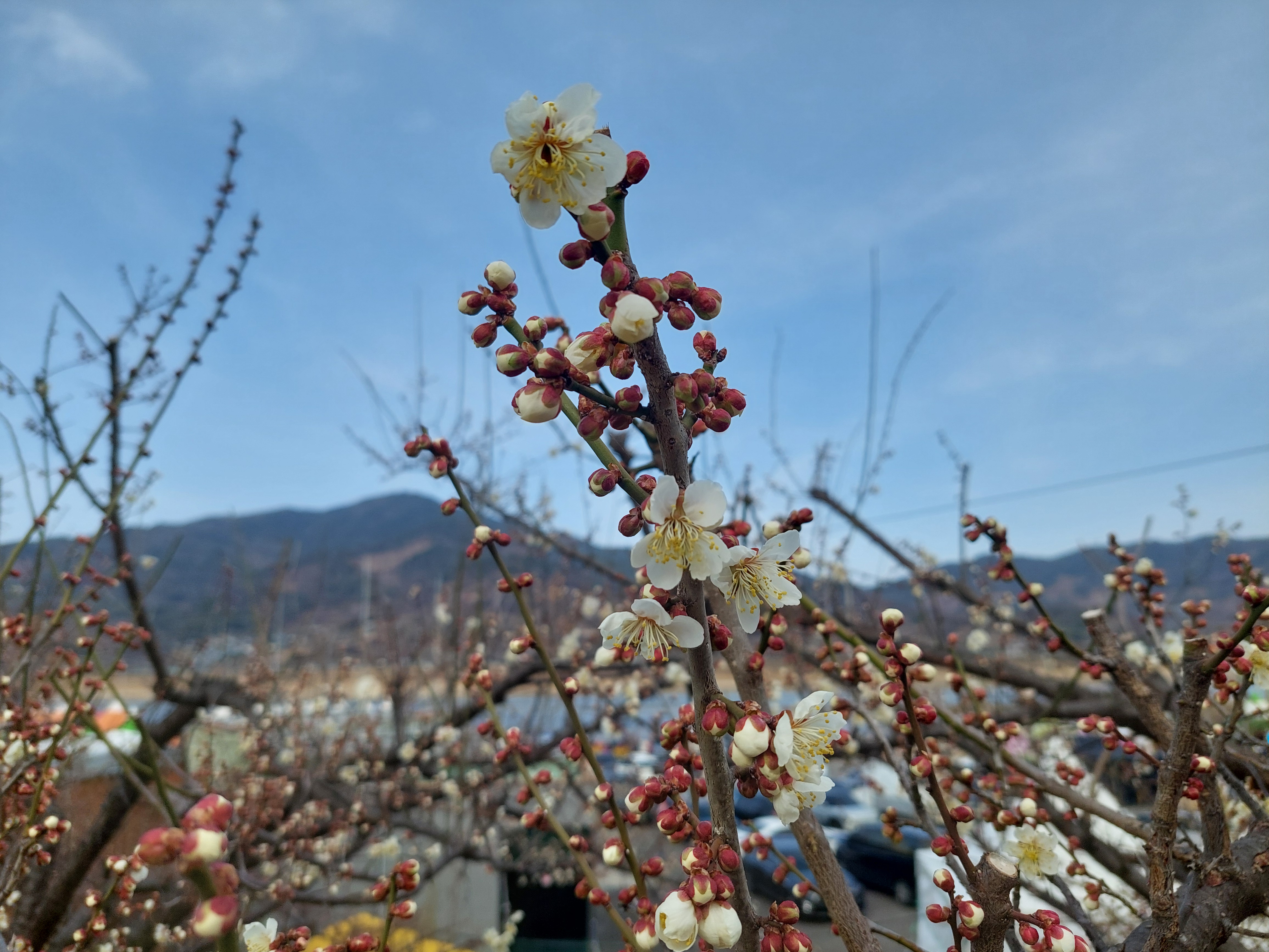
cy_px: 476
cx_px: 634
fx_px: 916
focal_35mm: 25
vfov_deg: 54.9
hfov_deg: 69.4
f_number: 1.8
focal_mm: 5.23
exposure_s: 1/1268
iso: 40
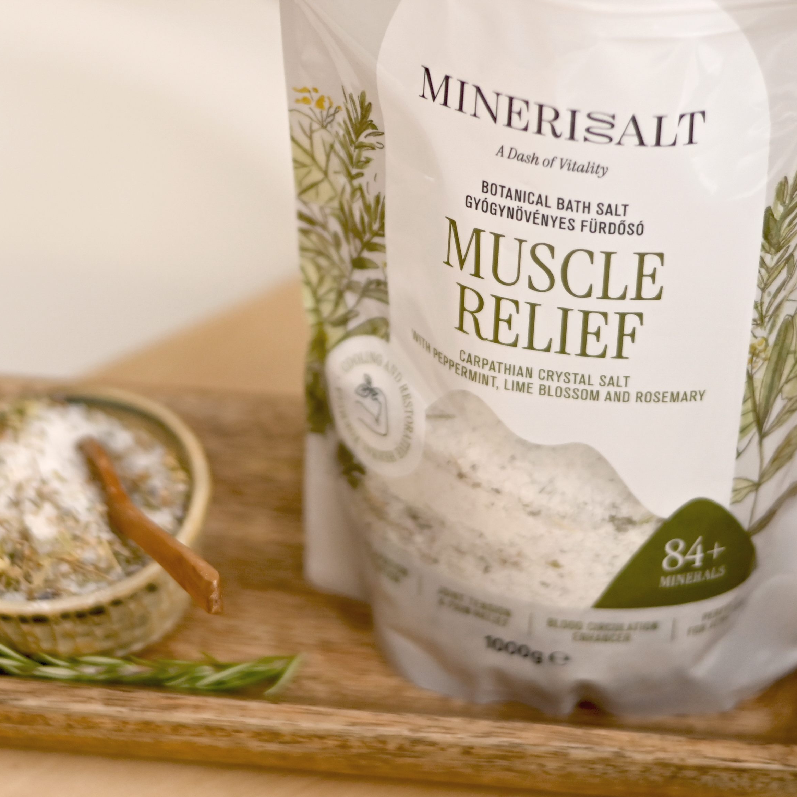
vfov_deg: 15.8
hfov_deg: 15.8
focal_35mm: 110
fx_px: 2865
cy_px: 247
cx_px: 228
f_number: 1.8
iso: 640
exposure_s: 1/160
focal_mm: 50
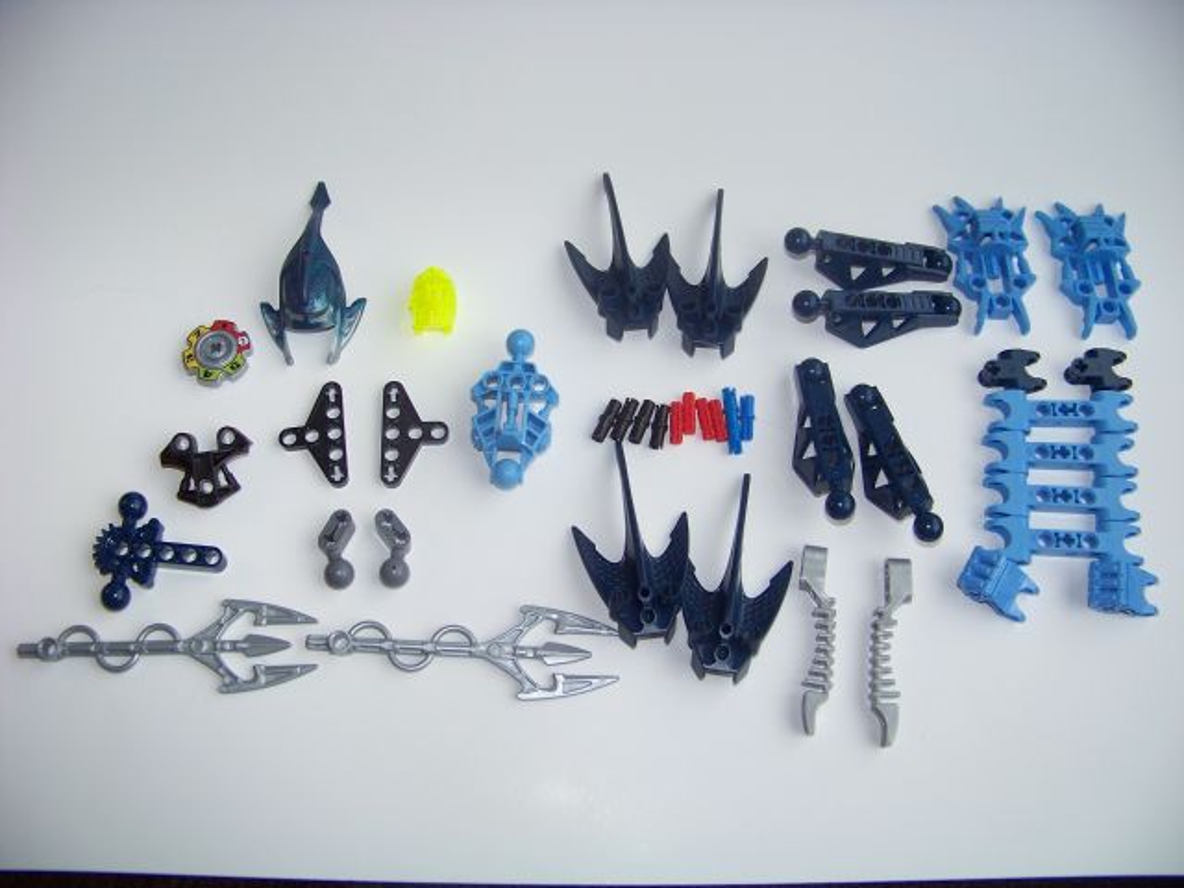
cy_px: 444
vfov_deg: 39.7
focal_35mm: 36
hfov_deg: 51.4
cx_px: 592
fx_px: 1231
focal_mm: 5.85
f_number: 2.8
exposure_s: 1/320
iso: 66
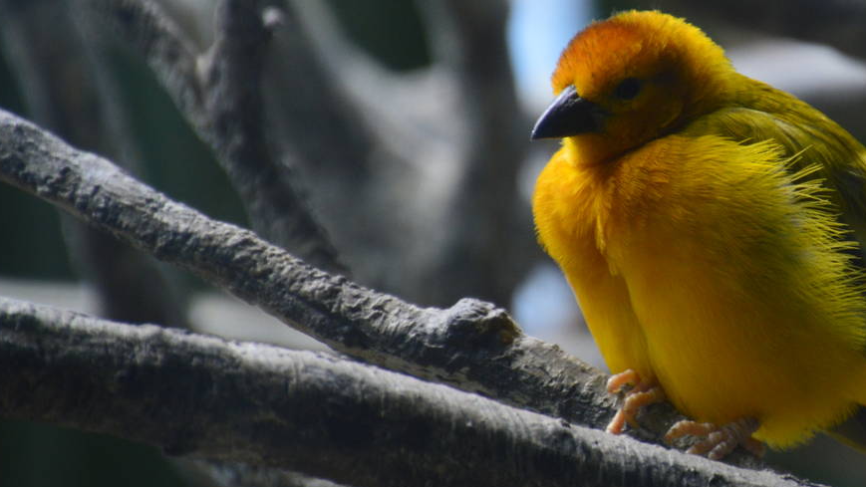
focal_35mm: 867
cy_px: 163
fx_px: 19911
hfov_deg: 2.5
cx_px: 767
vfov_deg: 1.4
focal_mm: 300
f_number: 6.3
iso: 800
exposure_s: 1/20
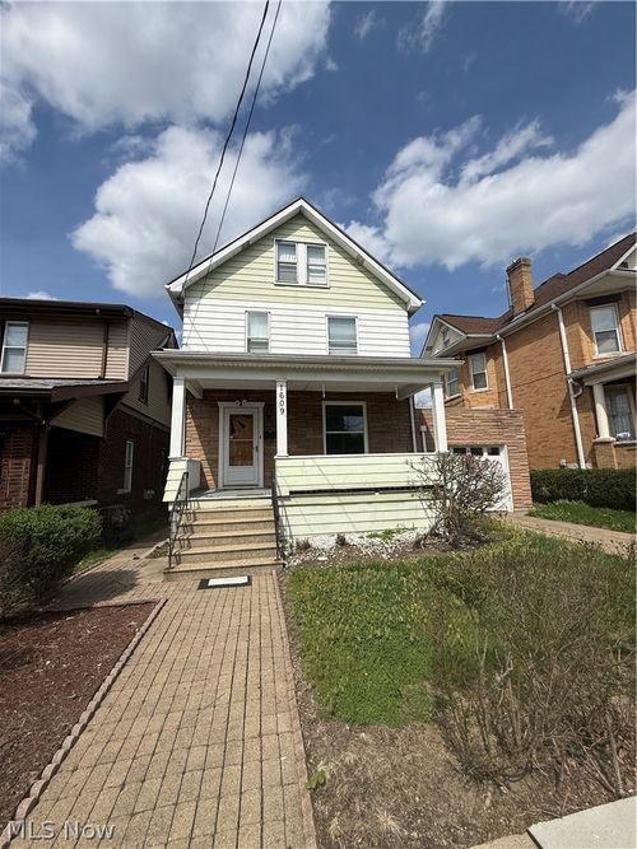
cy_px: 424
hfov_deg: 85.7
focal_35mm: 14
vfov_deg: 102.1
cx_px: 318
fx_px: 344
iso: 50
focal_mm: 2.22
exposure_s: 1/5155
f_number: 2.2
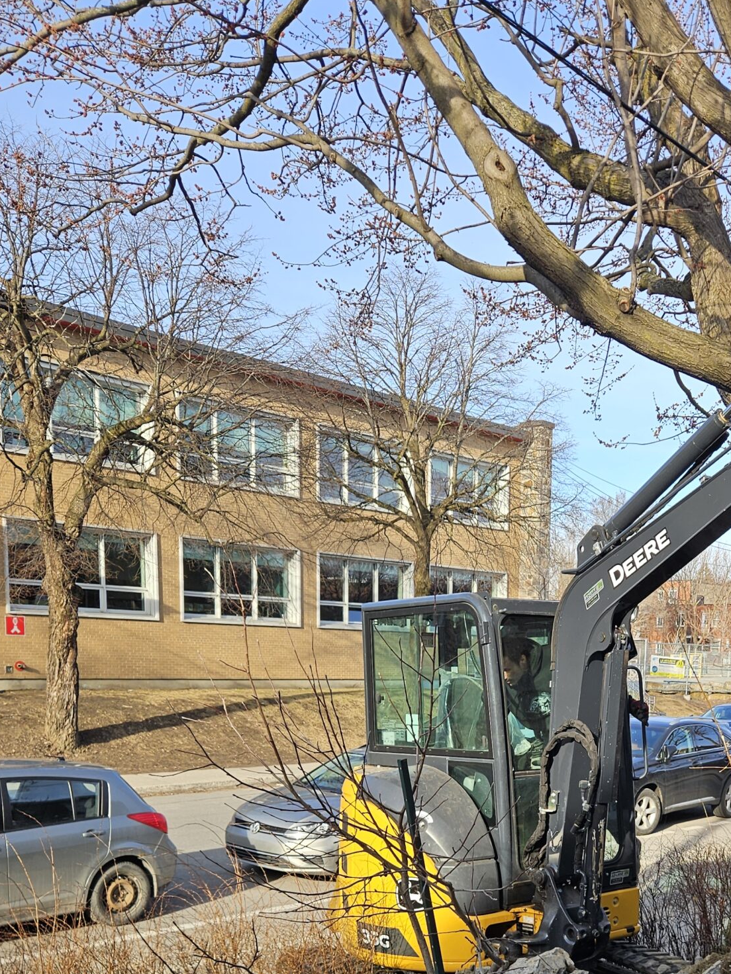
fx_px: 1126
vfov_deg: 44.0
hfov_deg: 35.3
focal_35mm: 40
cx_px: 534
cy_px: 812
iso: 25
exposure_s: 1/619
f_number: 1.8
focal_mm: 5.4
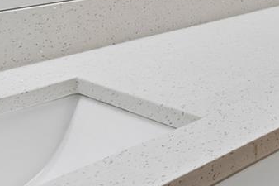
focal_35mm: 71
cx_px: 254
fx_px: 550
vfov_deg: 17.4
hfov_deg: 27.4
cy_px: -88
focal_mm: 10
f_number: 7.1
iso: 100
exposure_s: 1/4
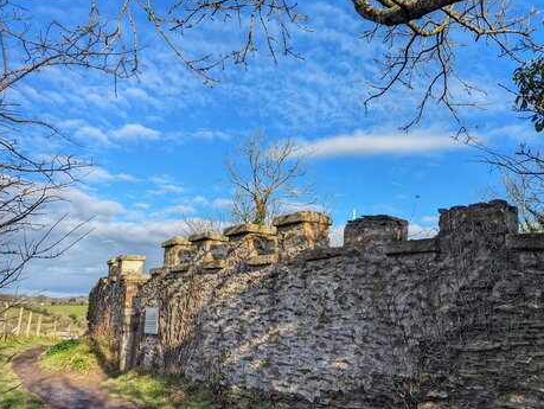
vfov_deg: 49.8
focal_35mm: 28
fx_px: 440
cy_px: 214
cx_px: 312
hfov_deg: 63.1
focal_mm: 6.81
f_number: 1.85
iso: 46
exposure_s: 1/1244
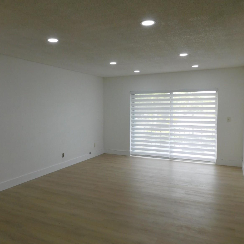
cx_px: 94
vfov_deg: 55.6
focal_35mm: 29
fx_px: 231
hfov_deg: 55.1
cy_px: 122
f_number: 3.3
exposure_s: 1/100
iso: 125
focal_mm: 4.3
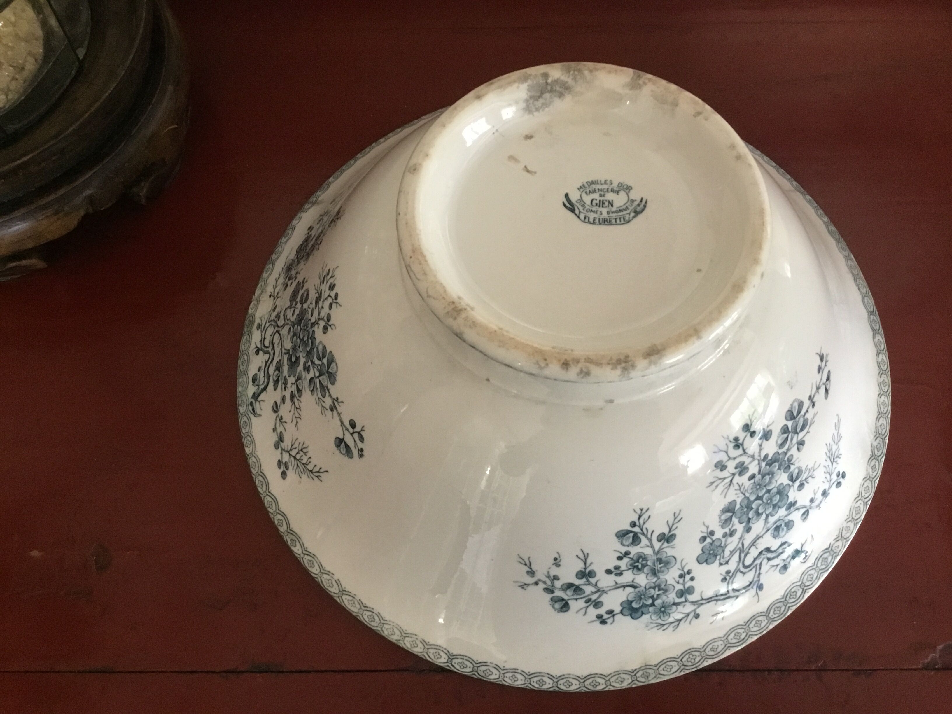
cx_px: 476
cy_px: 357
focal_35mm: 31
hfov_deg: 58.4
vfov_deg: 45.4
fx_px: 853
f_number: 2.4
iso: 200
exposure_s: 1/25
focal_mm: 3.3
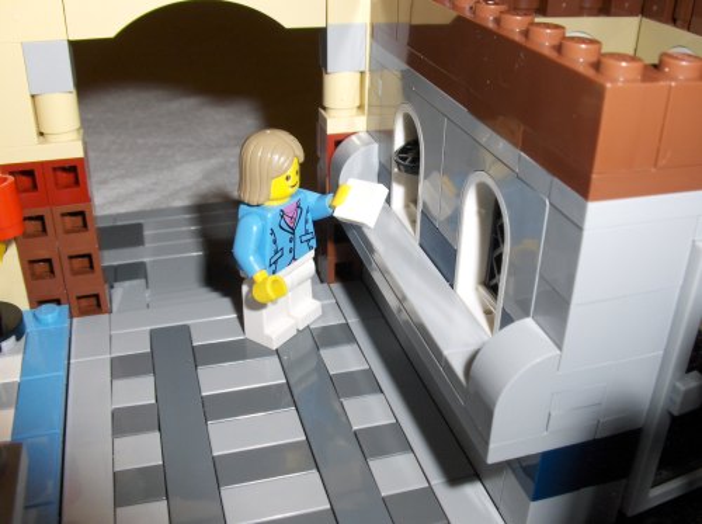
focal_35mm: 28
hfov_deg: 63.5
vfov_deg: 49.6
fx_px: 567
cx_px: 351
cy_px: 262
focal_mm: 5.8
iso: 50
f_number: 5.6
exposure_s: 1/60
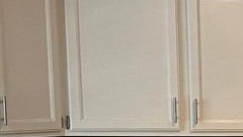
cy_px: 206
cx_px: 331
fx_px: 780
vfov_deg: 9.7
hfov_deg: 16.6
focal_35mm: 121
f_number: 1.5
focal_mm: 5.7
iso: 200
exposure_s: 1/60
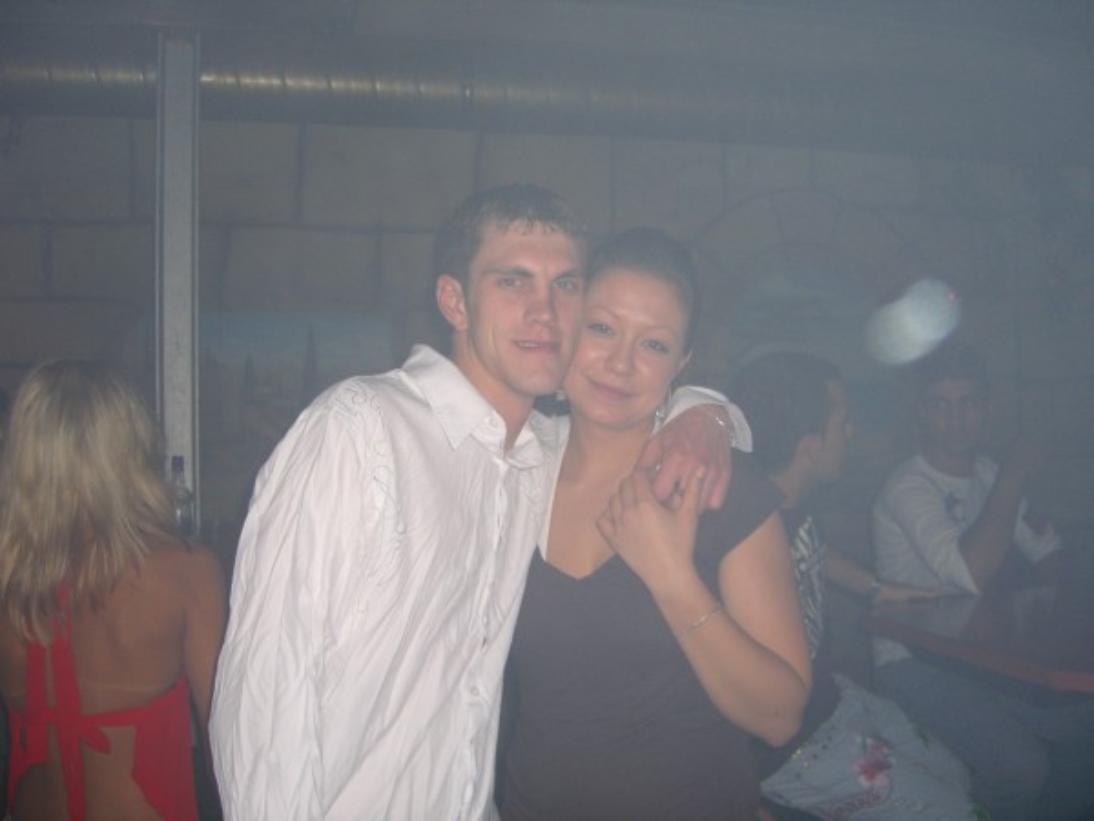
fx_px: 1201
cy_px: 410
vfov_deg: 37.7
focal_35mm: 38
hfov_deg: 49.0
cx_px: 547
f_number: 2.8
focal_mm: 7.9
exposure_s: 1/60
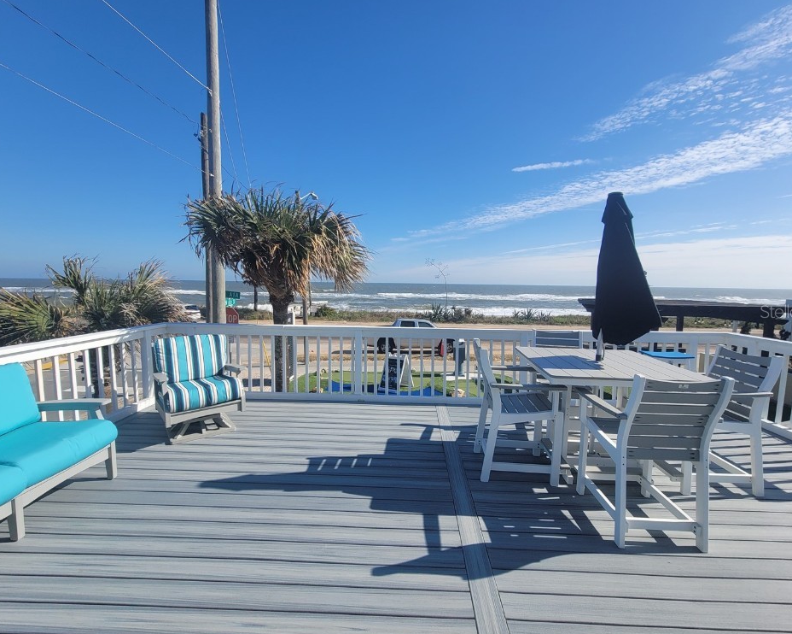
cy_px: 311
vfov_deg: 88.0
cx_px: 404
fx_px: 328
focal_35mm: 14
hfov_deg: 100.7
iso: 64
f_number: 2.2
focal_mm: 2.2
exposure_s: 1/2476
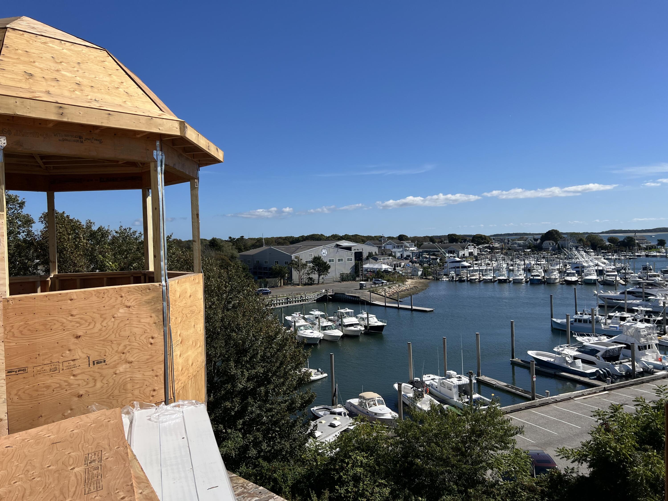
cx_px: 334
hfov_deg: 67.3
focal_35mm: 26
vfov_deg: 53.1
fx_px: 502
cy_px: 250
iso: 50
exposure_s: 1/6211
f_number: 1.5
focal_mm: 5.7
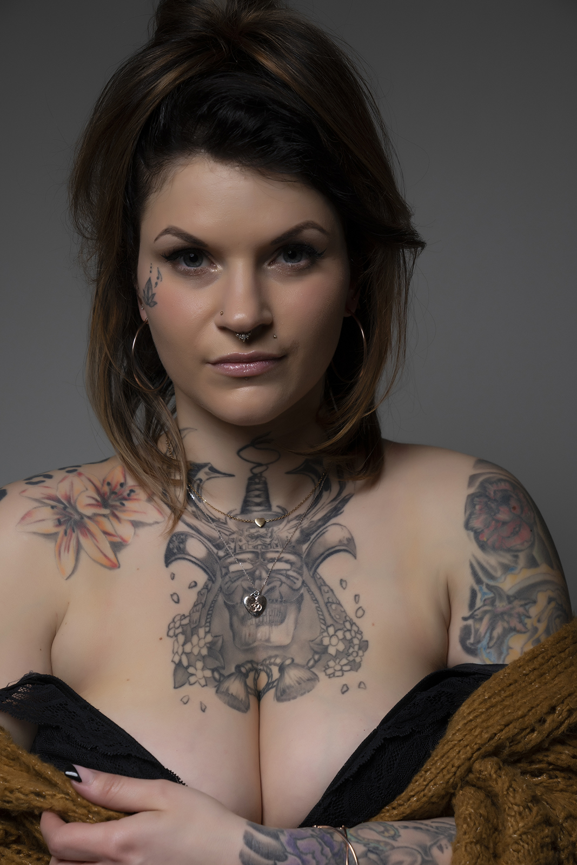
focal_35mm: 80
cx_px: 288
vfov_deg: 25.4
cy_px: 432
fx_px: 1923
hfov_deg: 17.1
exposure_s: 1/200
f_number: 8
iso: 200
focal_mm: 80
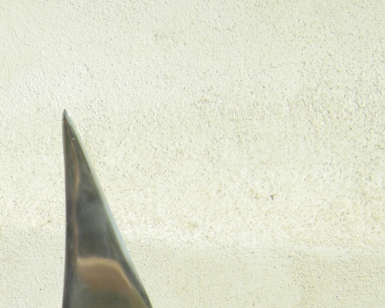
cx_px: 62
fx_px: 1253
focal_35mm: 110
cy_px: 394
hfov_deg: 17.3
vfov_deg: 13.5
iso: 64
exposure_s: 1/250
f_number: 7
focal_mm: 6.3
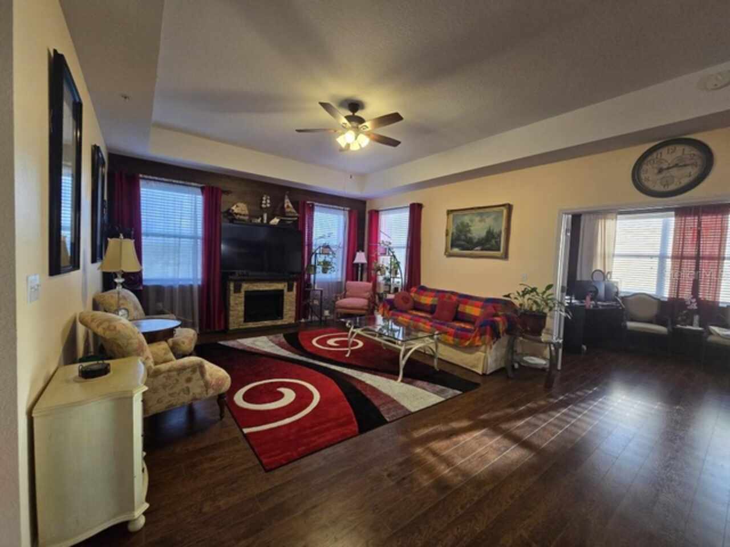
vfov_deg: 89.9
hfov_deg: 106.2
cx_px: 365
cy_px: 274
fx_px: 274
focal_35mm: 13
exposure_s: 1/60
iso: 250
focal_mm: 2.2
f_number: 2.2
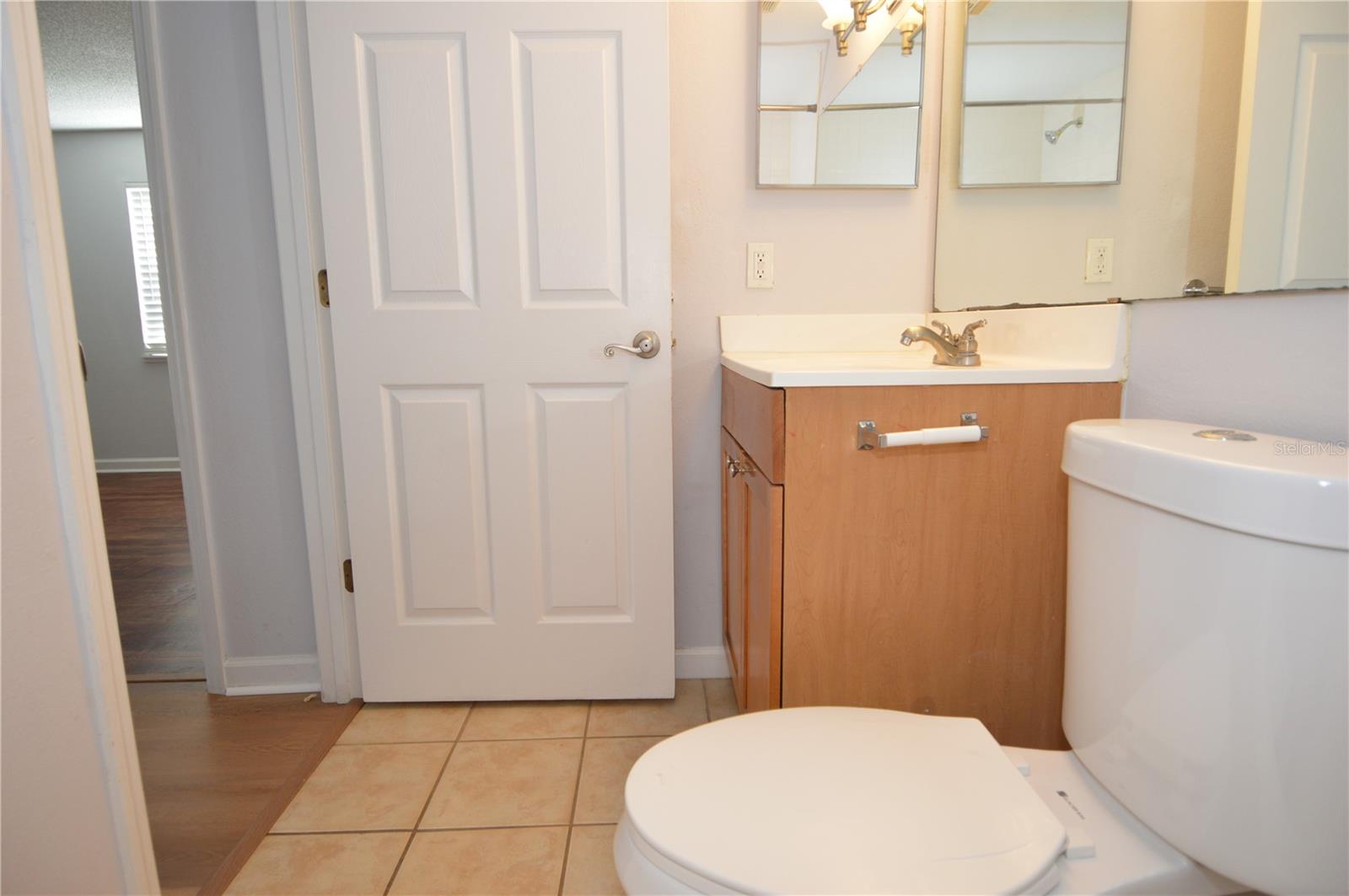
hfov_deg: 90.1
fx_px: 674
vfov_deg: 67.3
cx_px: 674
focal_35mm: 18
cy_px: 448
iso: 400
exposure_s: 1/60
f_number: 4
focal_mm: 12
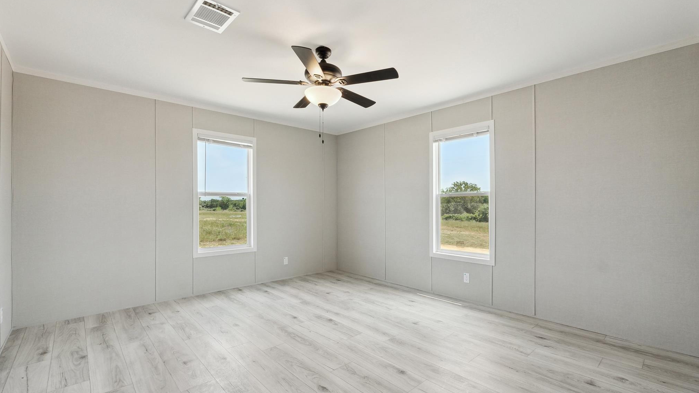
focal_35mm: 16
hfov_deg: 99.4
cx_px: 355
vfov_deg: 66.9
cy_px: 216
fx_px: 297
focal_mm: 10
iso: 400
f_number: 8
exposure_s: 1/80
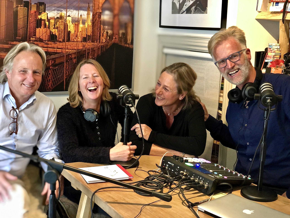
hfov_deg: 36.8
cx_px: 145
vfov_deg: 28.0
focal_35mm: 52
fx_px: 436
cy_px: 109
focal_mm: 6
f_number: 2.4
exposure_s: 1/20
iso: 160
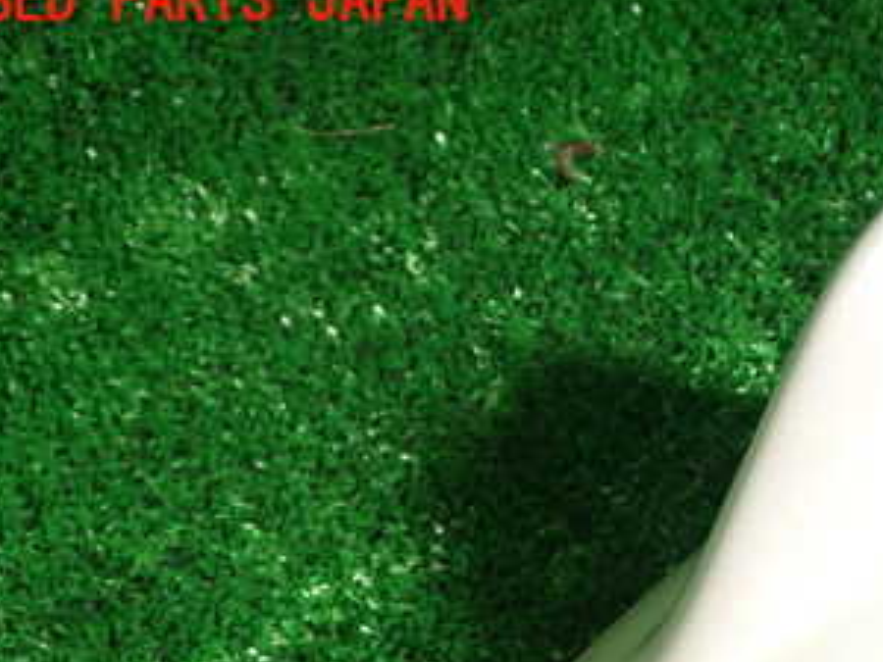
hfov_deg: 24.8
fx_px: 1939
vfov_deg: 19.0
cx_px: 815
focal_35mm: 76
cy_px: 627
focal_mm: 6.83
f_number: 2.7
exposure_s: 1/80
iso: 200
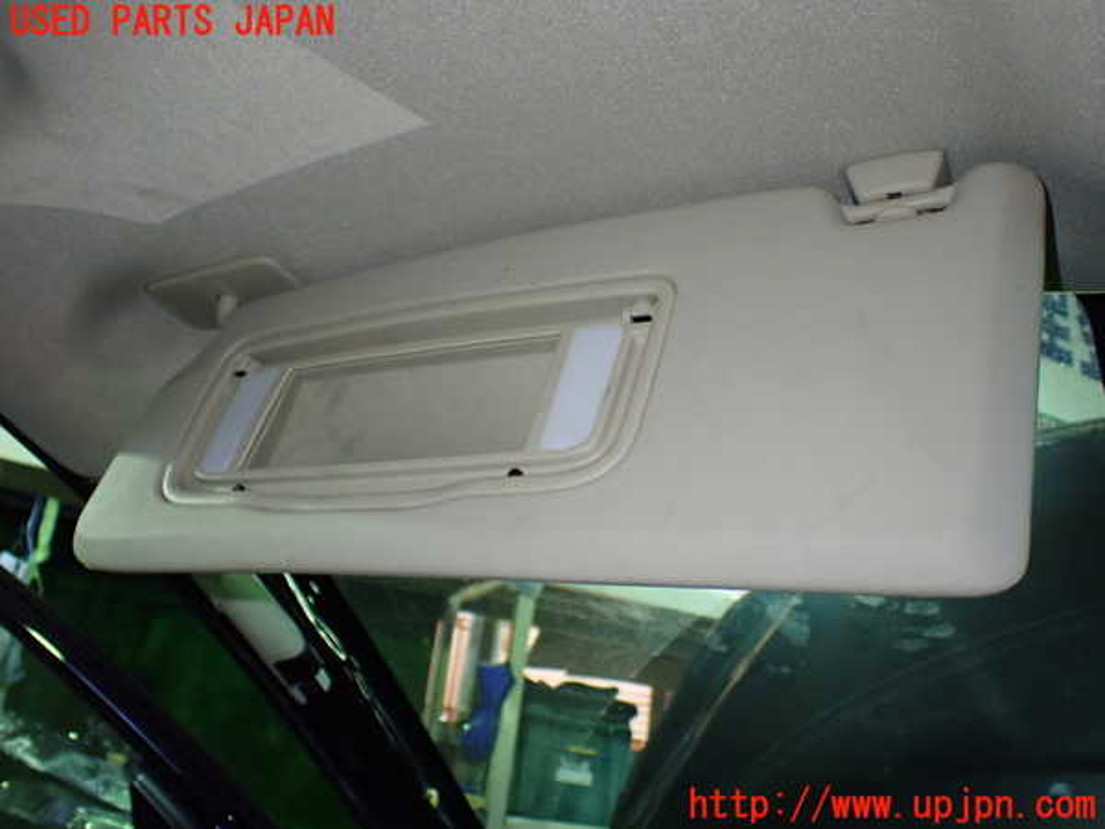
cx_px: 552
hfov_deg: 60.0
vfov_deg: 46.8
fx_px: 958
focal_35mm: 30
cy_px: 414
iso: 800
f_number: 2.3
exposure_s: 1/50
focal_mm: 5.4
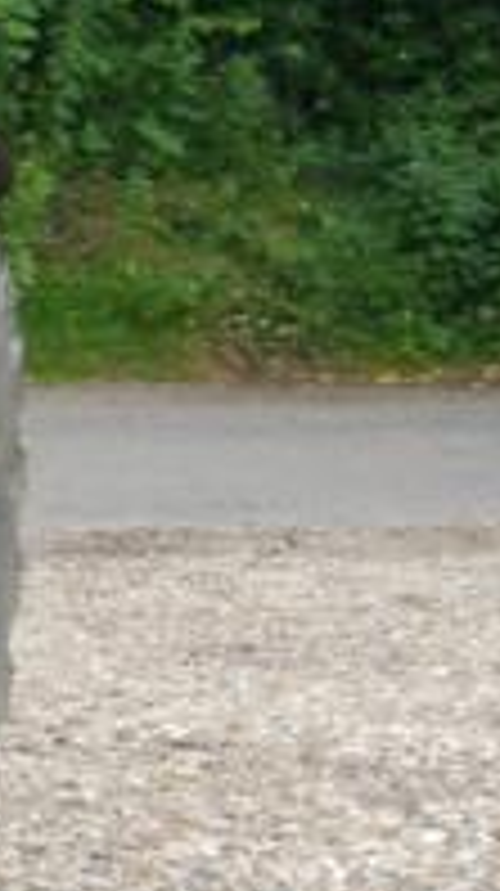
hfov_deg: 6.2
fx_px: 3734
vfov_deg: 13.6
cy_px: 382
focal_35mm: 158
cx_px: -1577
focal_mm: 14
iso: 160
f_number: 4.5
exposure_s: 1/160
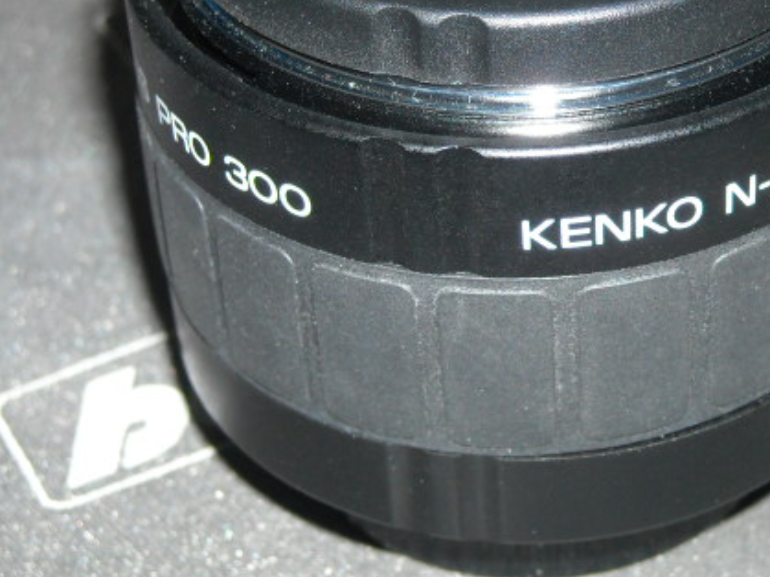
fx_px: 2580
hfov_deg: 16.9
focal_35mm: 116
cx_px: 529
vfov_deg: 12.7
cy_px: 164
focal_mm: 12.3
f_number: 3.9
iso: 200
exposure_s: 1/125
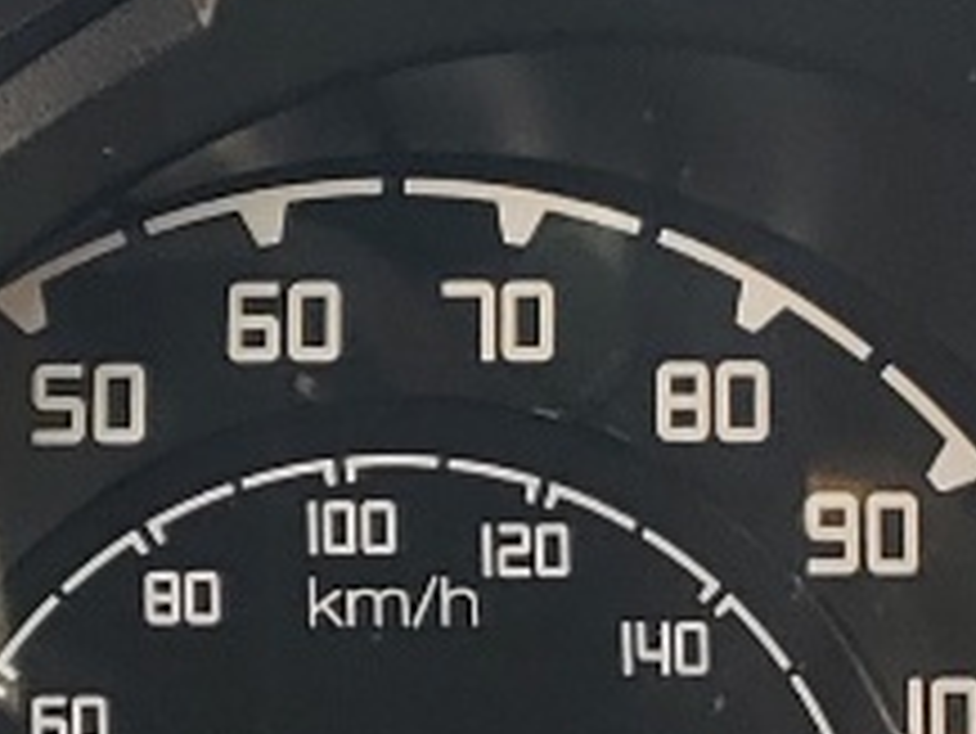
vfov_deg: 7.7
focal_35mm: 192
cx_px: -1516
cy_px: 766
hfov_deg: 9.1
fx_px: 5416
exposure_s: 1/60.2
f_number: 1.5
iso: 54
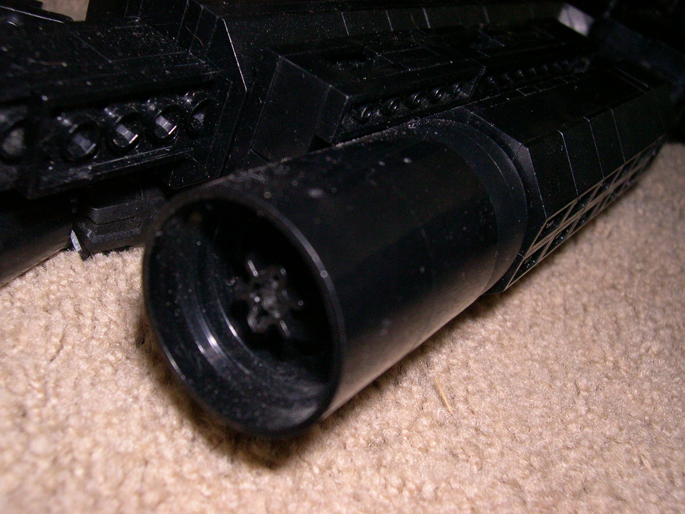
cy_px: 257
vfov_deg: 37.7
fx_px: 752
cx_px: 342
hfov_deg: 49.0
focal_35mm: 38
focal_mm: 8
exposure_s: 1/60
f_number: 7.6
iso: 400
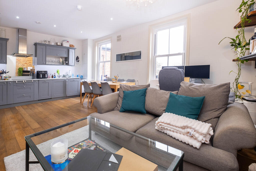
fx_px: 107
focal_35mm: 15
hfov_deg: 100.4
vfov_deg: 77.3
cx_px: 128
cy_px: 86
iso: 400
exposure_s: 1/20
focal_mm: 10
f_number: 5.6
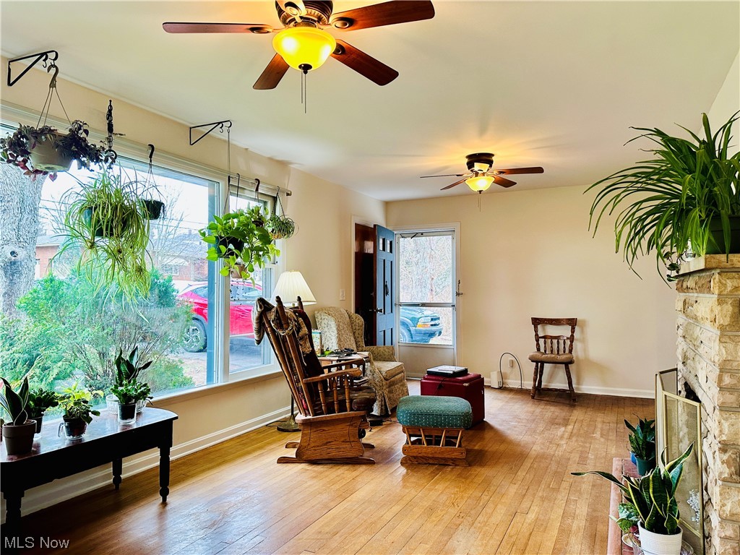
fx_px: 513
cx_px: 370
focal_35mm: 24
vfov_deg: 56.8
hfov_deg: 71.6
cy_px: 278
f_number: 1.78
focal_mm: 6.86
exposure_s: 1/120
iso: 200
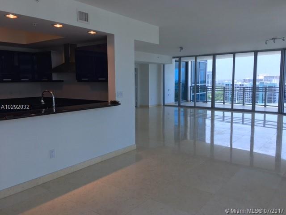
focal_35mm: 29
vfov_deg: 48.2
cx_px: 143
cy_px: 108
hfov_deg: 61.7
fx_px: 240
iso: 25
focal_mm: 4.15
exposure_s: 1/161
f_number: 2.2
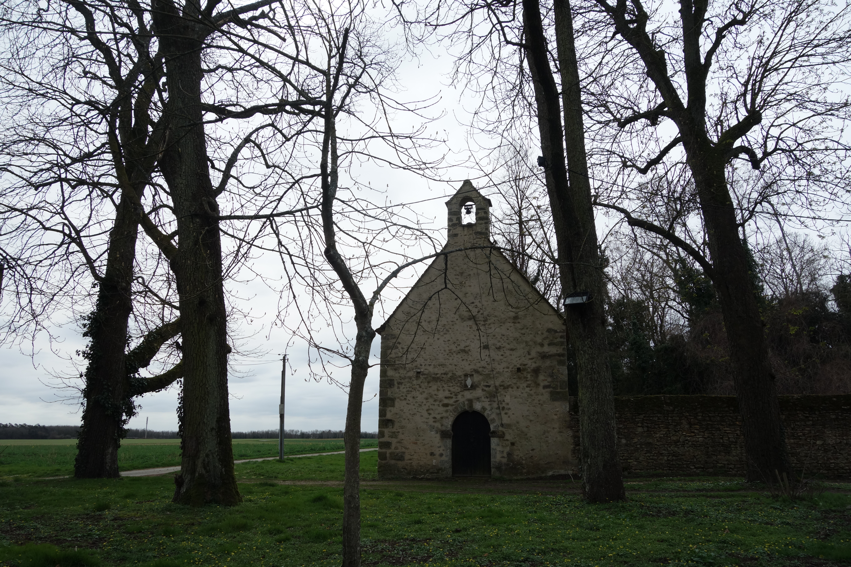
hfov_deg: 65.5
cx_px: 426
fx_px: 662
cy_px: 284
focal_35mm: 28
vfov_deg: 46.4
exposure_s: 1/500
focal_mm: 10.4
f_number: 5.6
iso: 125
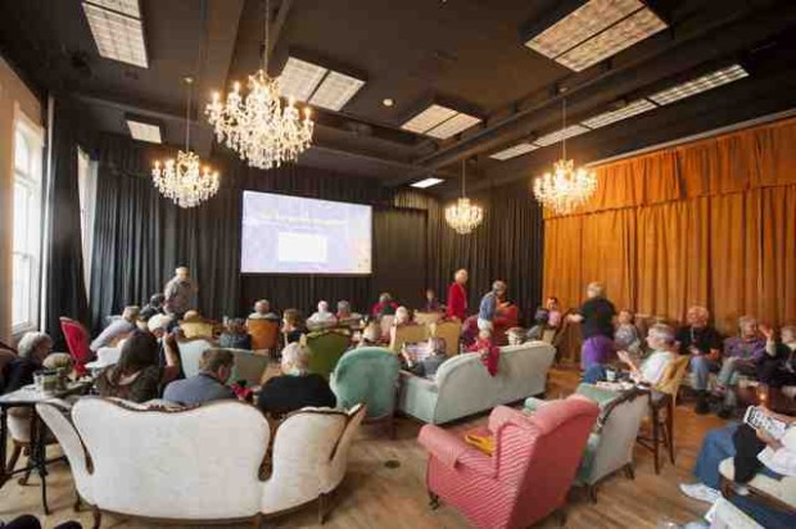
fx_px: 353
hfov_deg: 96.8
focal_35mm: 16
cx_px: 398
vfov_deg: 73.6
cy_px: 264
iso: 800
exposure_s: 1/13
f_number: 5.6
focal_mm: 16
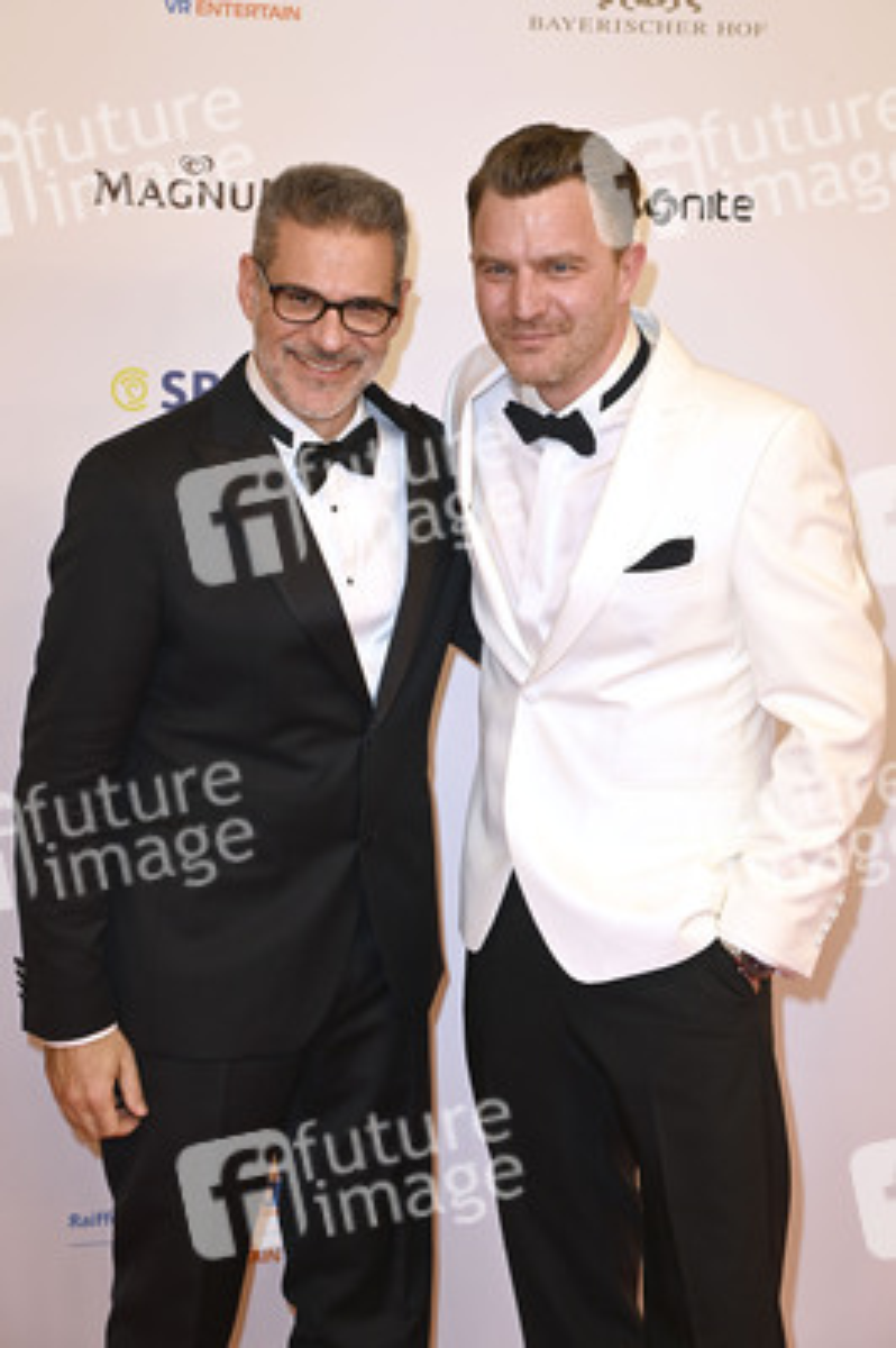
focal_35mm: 82
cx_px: 448
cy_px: 674
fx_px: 3066
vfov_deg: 24.8
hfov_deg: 16.6
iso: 640
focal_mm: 82
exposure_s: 1/200
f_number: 7.1
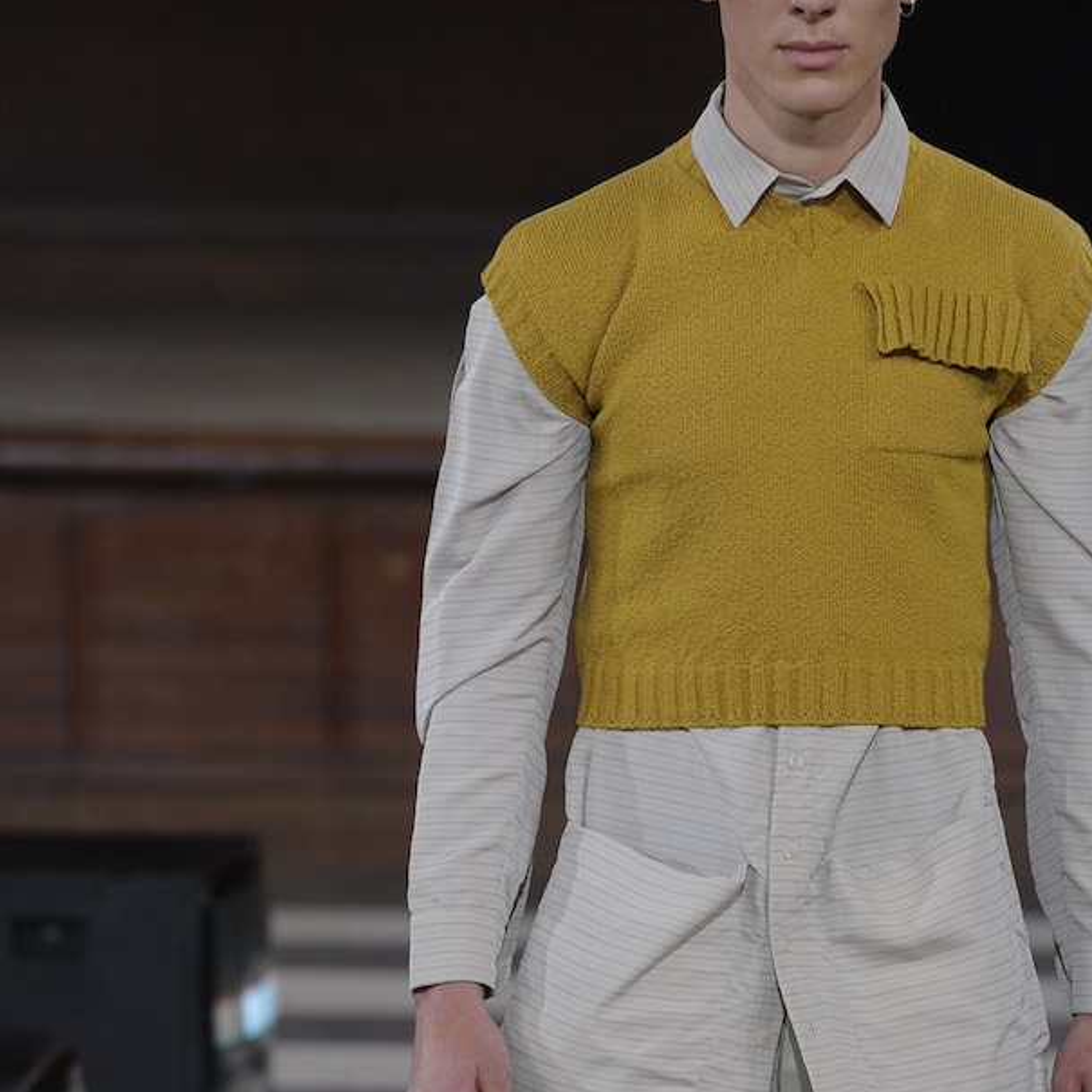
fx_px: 13562
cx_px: 843
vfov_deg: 4.6
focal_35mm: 380
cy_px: 994
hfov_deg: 4.6
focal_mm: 180
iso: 1000
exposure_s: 1/500
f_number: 4
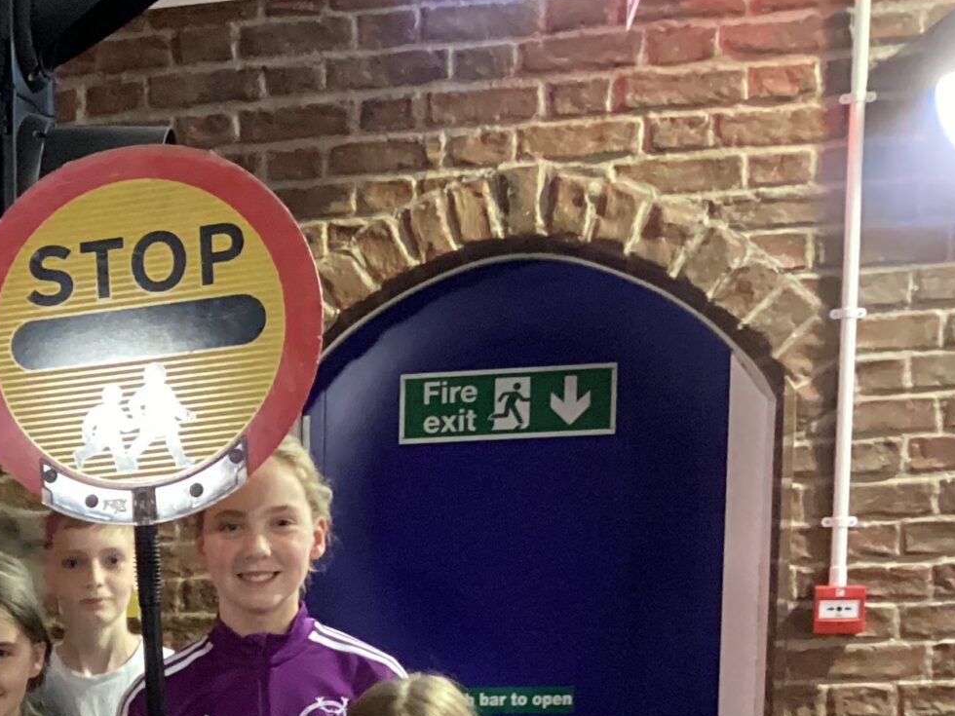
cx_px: -195
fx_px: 2235
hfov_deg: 22.2
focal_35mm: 81
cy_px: 915
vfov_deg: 17.2
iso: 640
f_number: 2.4
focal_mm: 3.3
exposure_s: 1/25
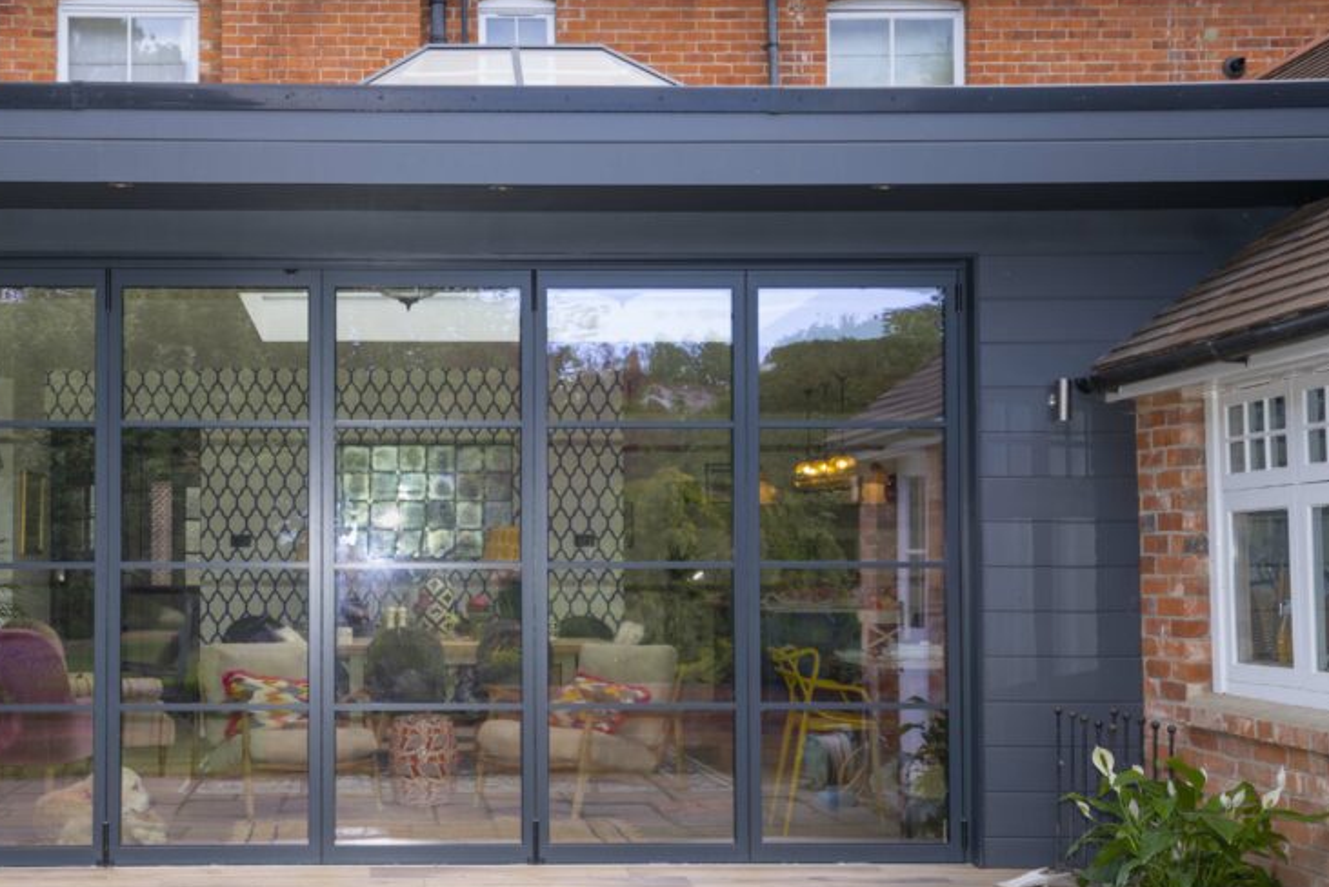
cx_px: 411
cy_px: 512
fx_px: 1810
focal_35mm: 49
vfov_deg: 27.5
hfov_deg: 39.7
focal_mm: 35
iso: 100
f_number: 4
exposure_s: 1/160
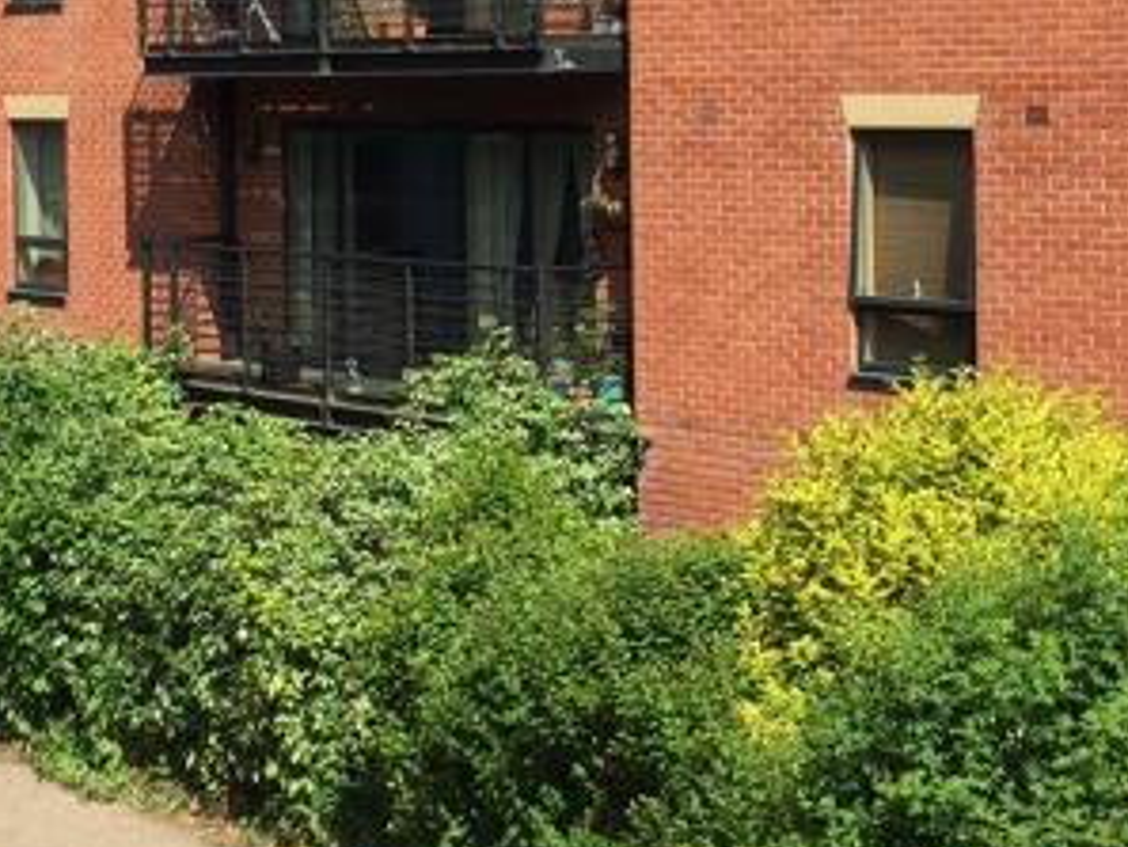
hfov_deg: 19.6
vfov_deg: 14.6
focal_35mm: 100
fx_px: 3260
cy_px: 53
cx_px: 555
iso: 32
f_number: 2.2
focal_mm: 4.15
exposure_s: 1/1721
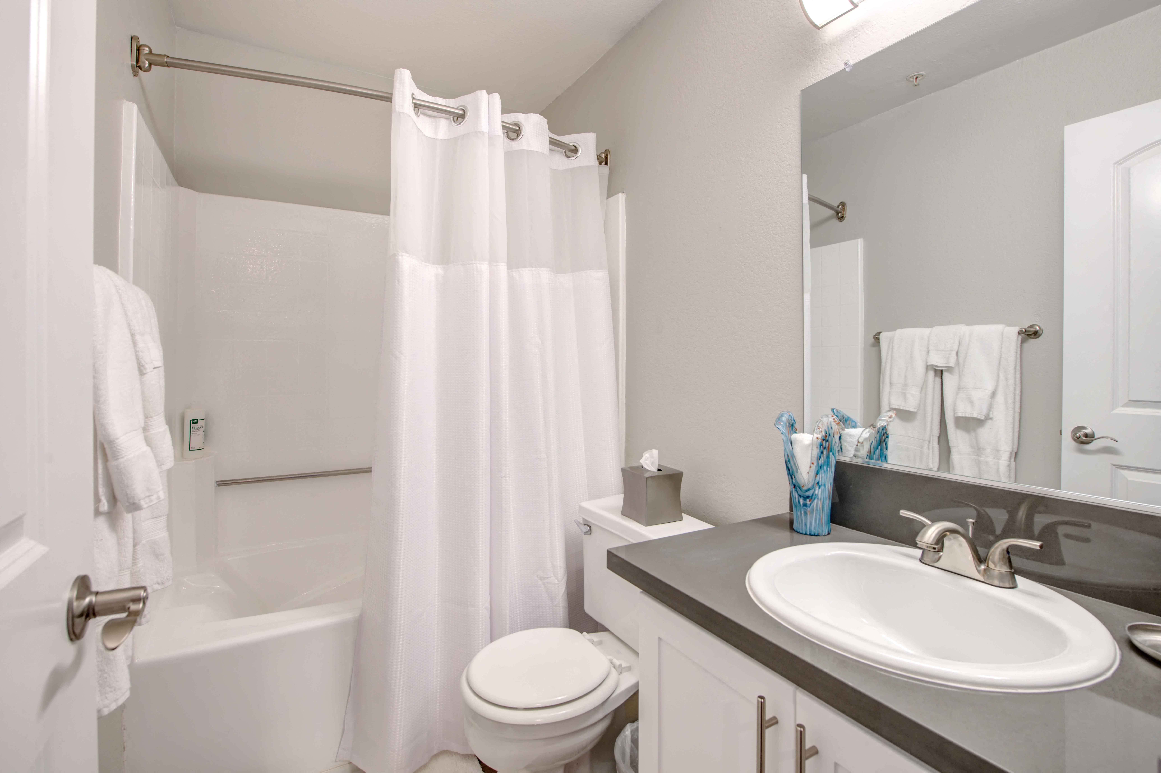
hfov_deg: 96.8
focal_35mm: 16
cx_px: 580
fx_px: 516
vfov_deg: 73.7
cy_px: 386
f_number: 8
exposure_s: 1/25
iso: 400
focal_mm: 16
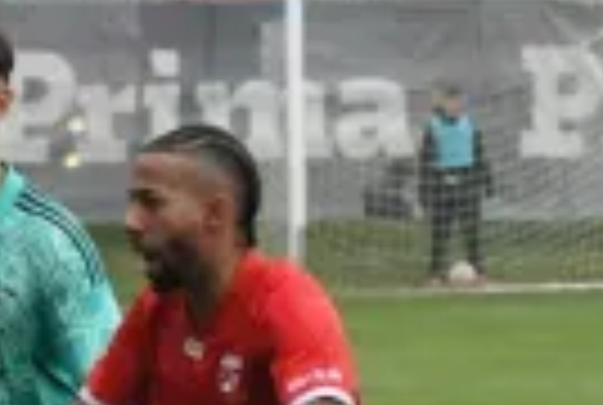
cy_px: 155
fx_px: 9972
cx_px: 360
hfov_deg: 3.5
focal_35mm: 594
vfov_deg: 2.3
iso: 6400
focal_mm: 70
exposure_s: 1/2000
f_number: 4.5
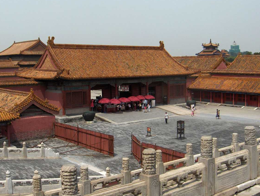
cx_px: 121
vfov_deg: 30.9
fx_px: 354
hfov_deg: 40.4
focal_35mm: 47
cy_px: 93
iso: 100
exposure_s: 1/833
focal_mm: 8
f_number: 4.8
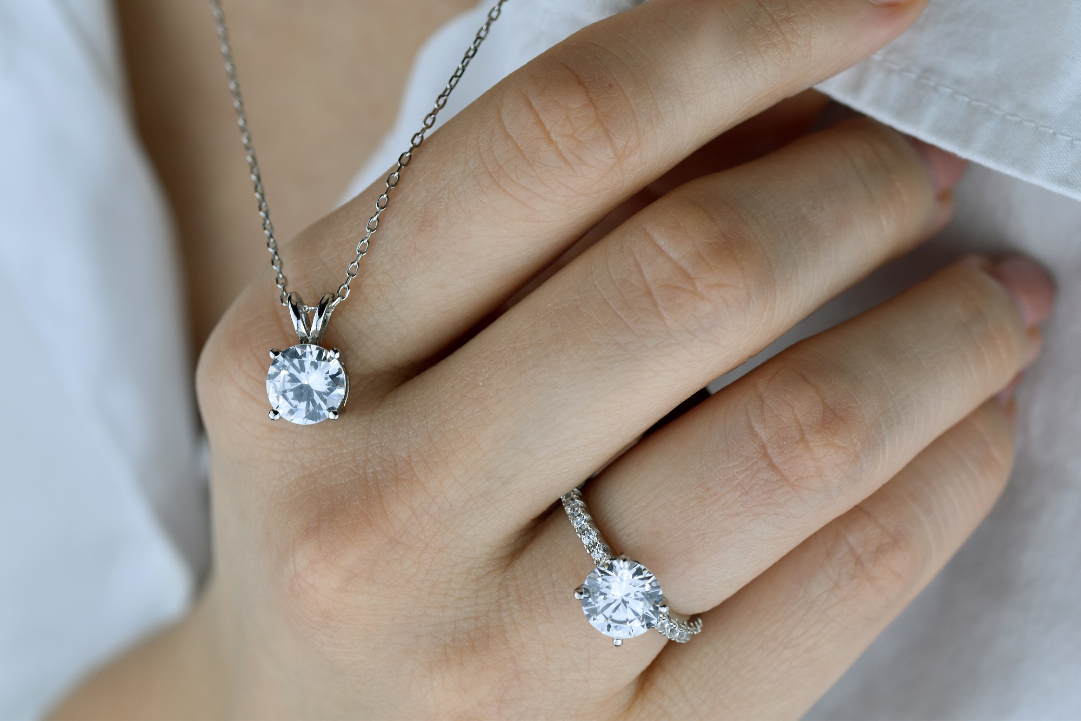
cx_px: 540
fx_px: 4729
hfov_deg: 13.0
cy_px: 360
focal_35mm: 158
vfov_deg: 8.7
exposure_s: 1/250
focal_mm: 105
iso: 220
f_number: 8
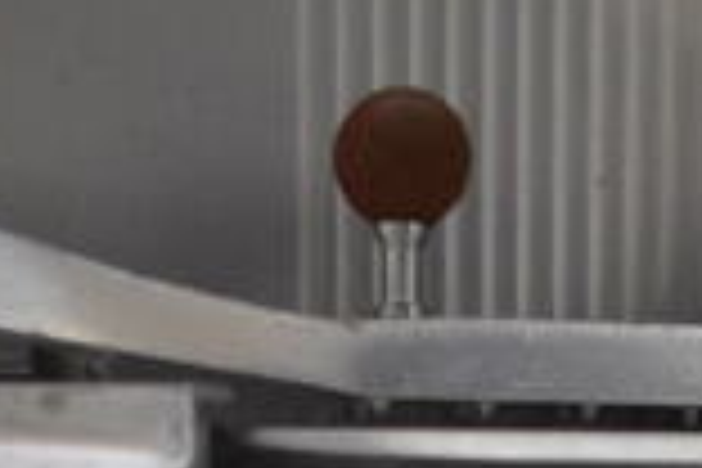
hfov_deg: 15.1
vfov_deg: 9.6
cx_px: 594
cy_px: 896
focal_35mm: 135
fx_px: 2631
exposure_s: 1/125
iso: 5000
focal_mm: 23
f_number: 3.8
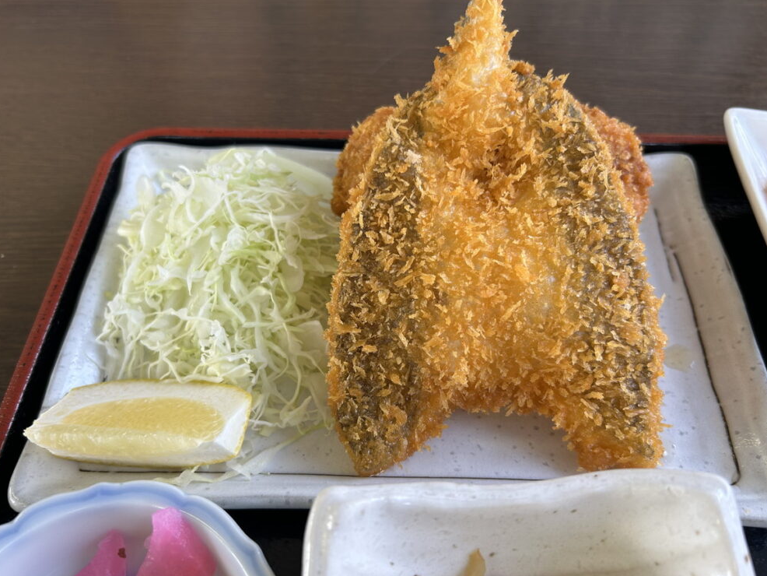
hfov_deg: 65.3
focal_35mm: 27
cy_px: 290
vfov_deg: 51.4
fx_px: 598
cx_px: 380
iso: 32
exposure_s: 1/107
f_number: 1.5
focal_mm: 5.7
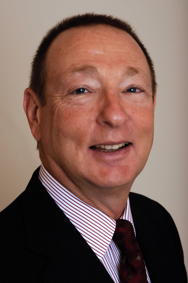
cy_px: 142
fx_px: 1001
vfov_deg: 16.1
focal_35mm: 128
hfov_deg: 10.7
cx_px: 94
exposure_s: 1/200
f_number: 13
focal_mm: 85
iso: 200
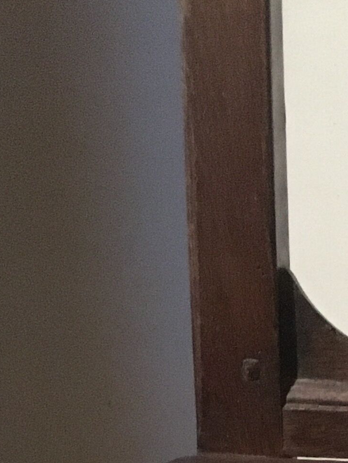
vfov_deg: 13.7
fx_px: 1621
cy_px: 946
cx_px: 621
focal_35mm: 121
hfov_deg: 11.4
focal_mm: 4.15
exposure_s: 1/17
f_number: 2.2
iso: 320
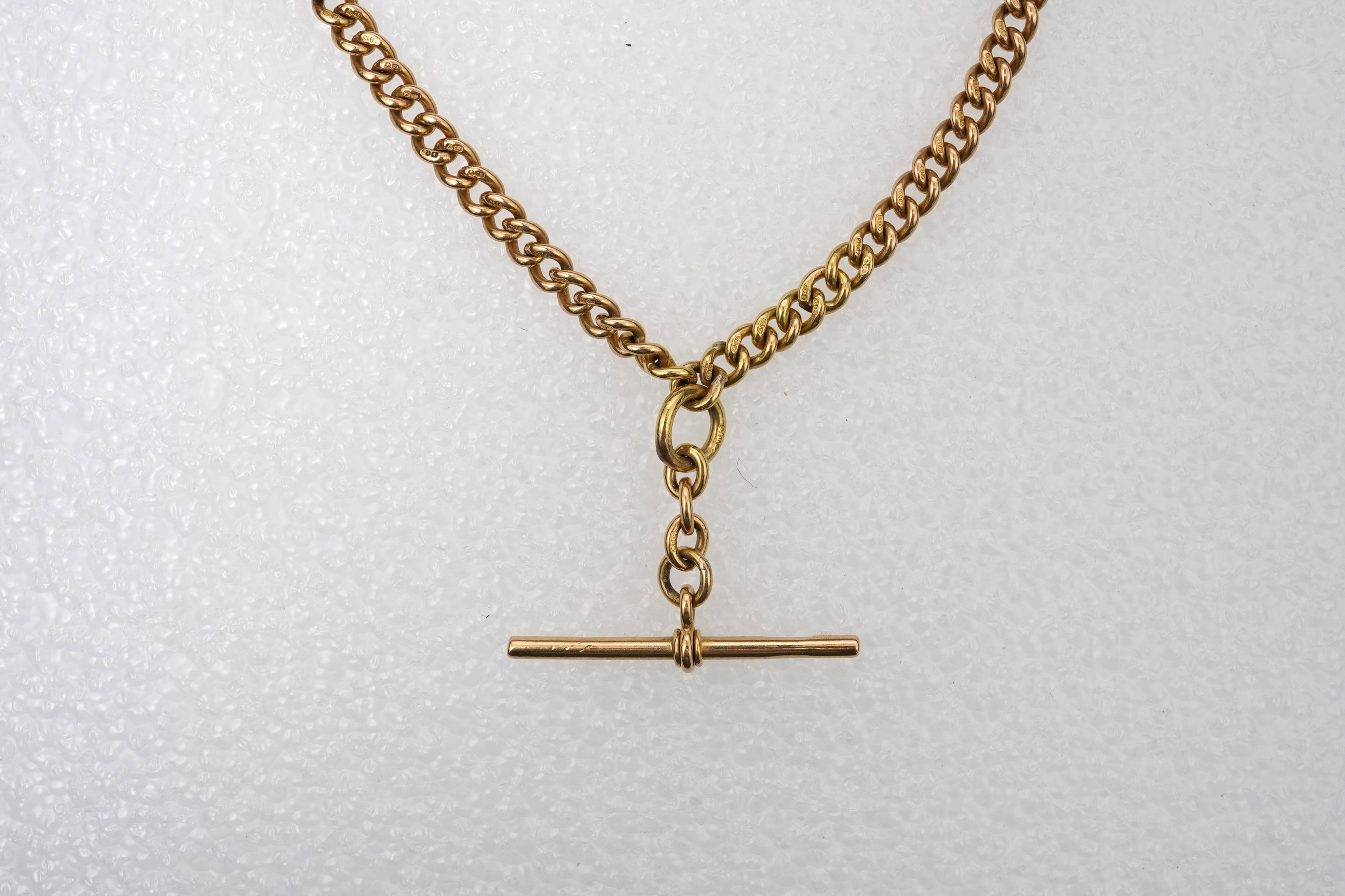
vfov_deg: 29.9
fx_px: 1681
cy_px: 448
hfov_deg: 43.6
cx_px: 672
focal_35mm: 45
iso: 500
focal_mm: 30
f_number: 22
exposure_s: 1/125
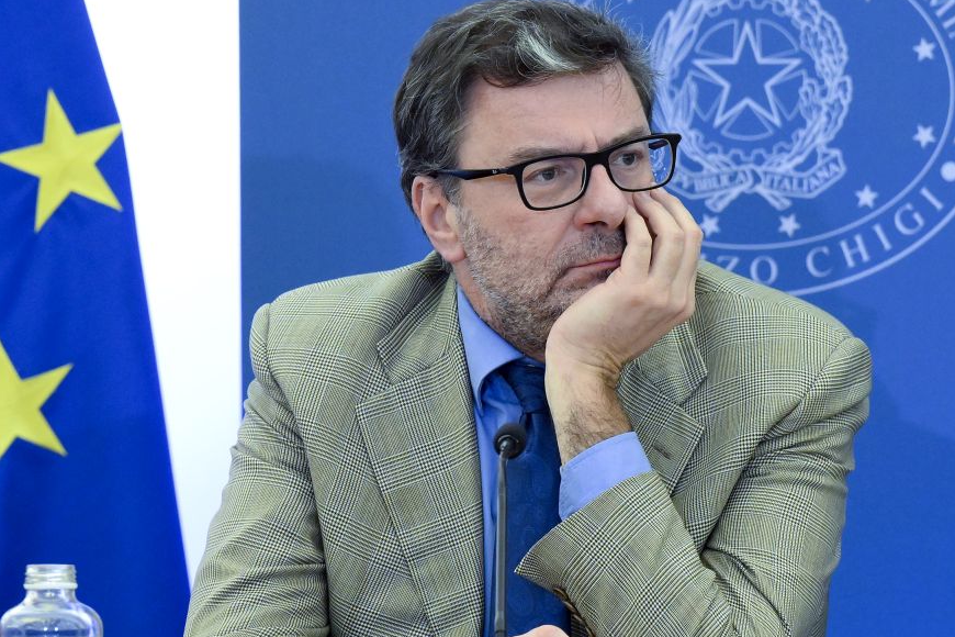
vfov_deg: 3.3
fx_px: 10982
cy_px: 365
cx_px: 570
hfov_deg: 5.0
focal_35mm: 414
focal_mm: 200
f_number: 4
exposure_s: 1/400
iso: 3200
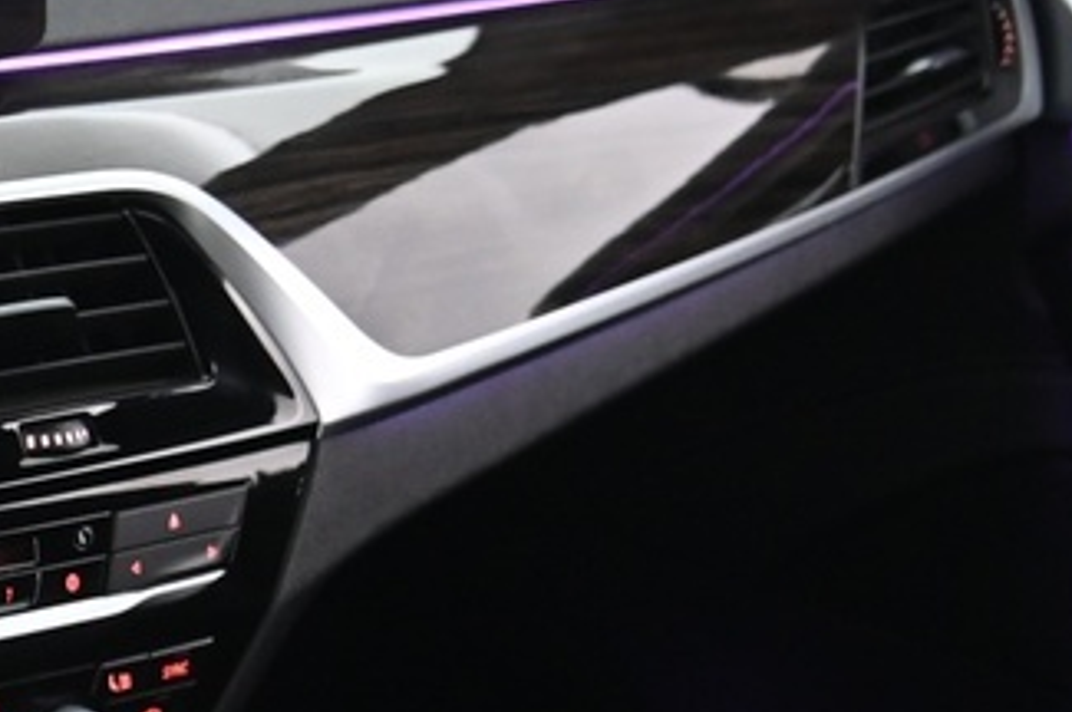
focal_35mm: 120
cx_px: -1029
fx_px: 3570
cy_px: 1144
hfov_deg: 14.4
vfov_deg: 10.9
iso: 2000
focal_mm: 24
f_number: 4
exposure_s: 1/15
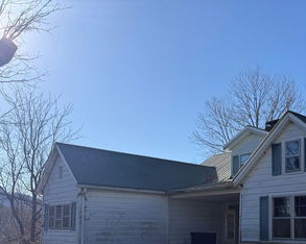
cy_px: 199
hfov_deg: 43.3
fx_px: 371
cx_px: 232
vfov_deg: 35.2
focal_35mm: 41
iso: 80
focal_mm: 6.76
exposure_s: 1/4167
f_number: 1.78
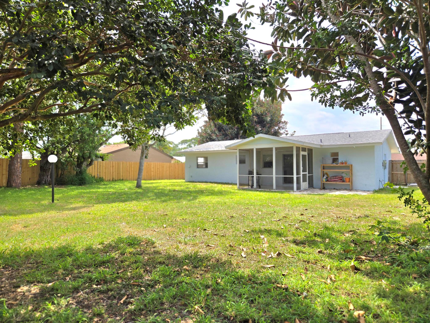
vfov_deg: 58.9
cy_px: 162
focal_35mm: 23
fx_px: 286
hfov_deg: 73.9
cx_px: 215
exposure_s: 1/3333
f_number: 1.8
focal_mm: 5.4
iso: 40
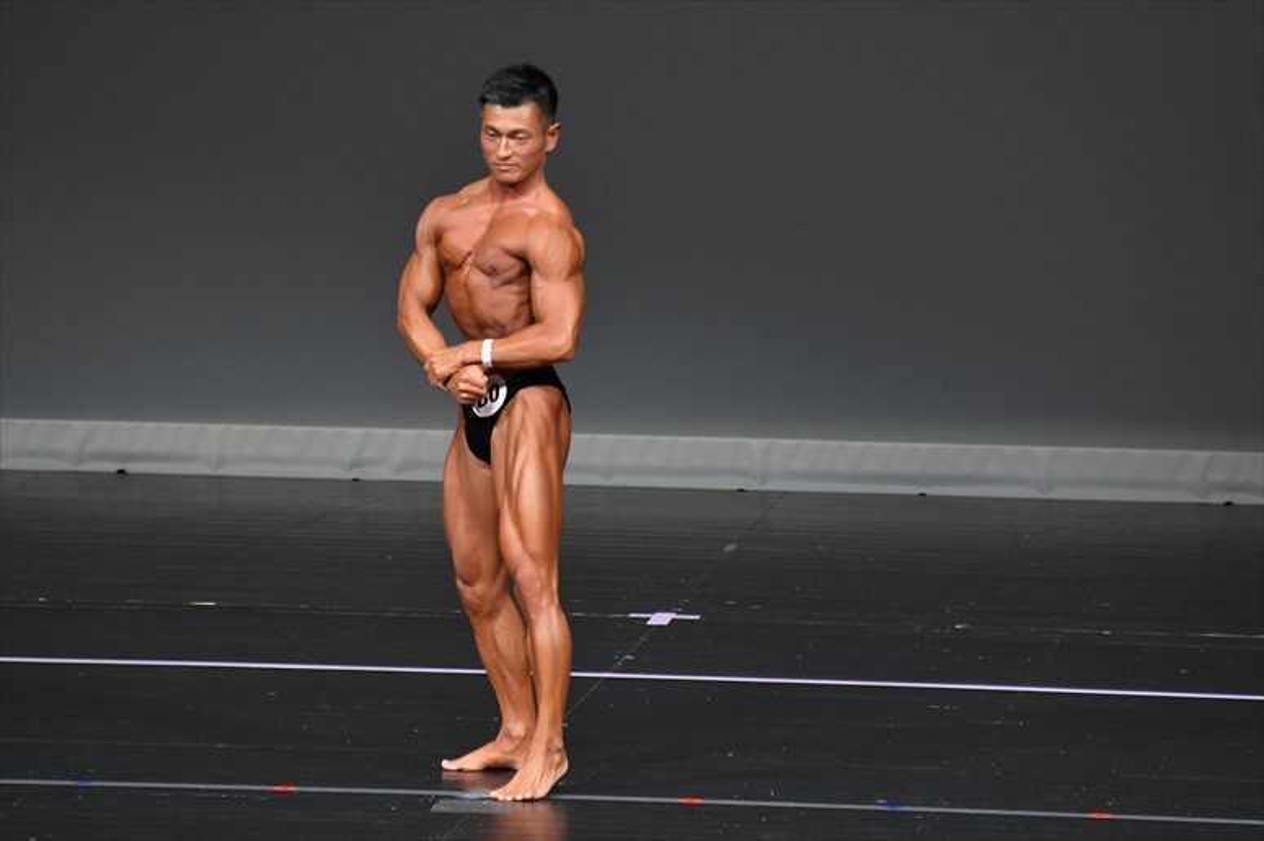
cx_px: 632
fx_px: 15792
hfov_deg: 4.6
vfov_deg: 3.1
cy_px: 420
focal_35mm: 450
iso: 4000
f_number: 5.6
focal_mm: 300
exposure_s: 1/400
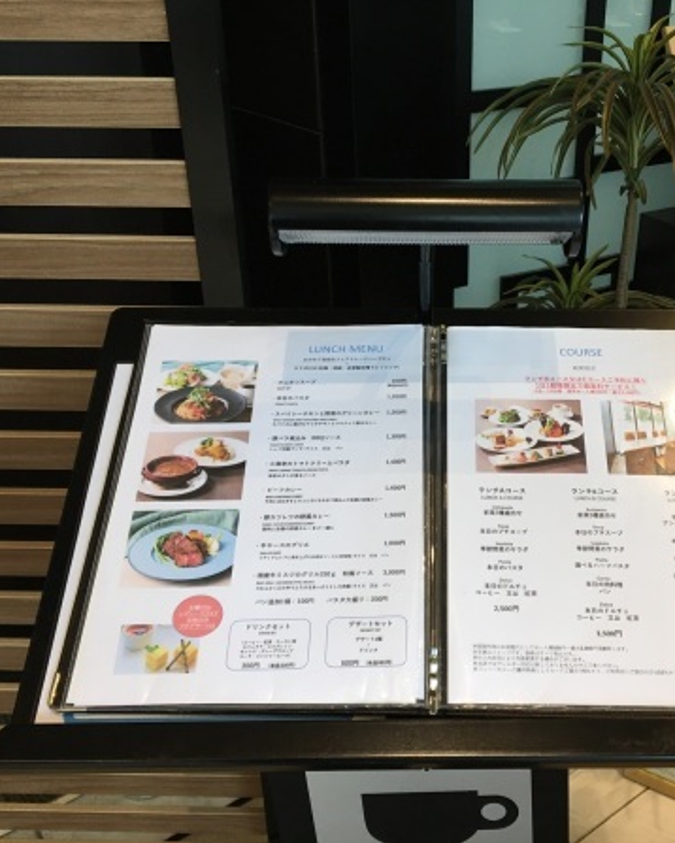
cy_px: 421
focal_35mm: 38
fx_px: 948
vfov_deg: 47.9
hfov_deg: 38.8
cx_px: 441
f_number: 2.2
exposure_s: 1/30
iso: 40
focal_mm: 4.15
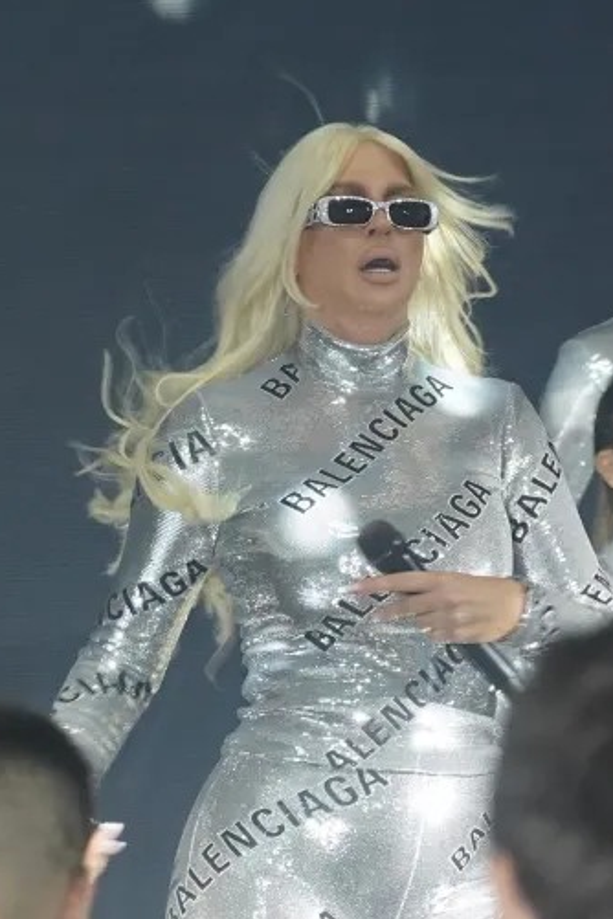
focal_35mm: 238
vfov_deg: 8.7
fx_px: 6078
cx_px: 424
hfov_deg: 5.8
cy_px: 459
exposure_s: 1/80
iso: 2000
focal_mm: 105
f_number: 4
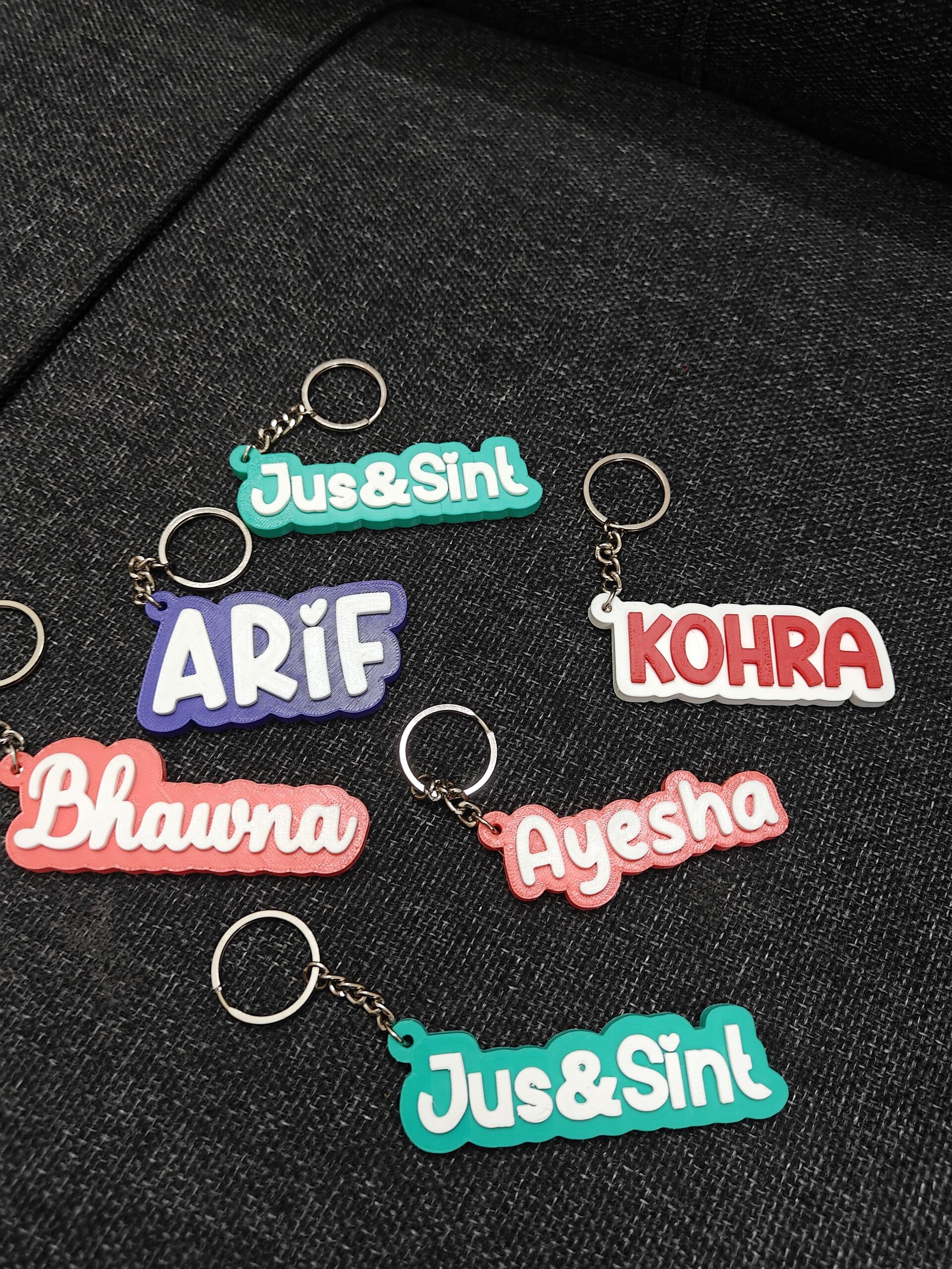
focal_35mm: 24
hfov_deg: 56.8
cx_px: 476
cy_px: 634
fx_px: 880
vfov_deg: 71.6
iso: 160
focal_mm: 5.59
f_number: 1.8
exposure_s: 1/50
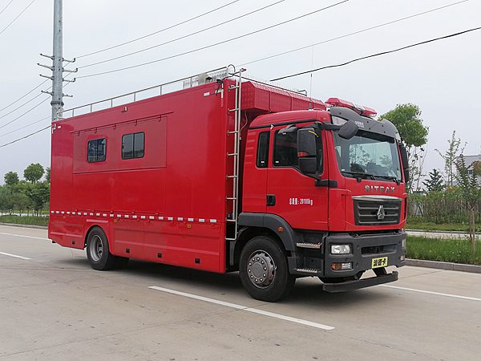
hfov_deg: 65.3
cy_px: 180
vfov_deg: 51.4
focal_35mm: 27
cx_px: 240
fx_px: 375
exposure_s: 1/1233
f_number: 2.2
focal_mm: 3.95
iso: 50
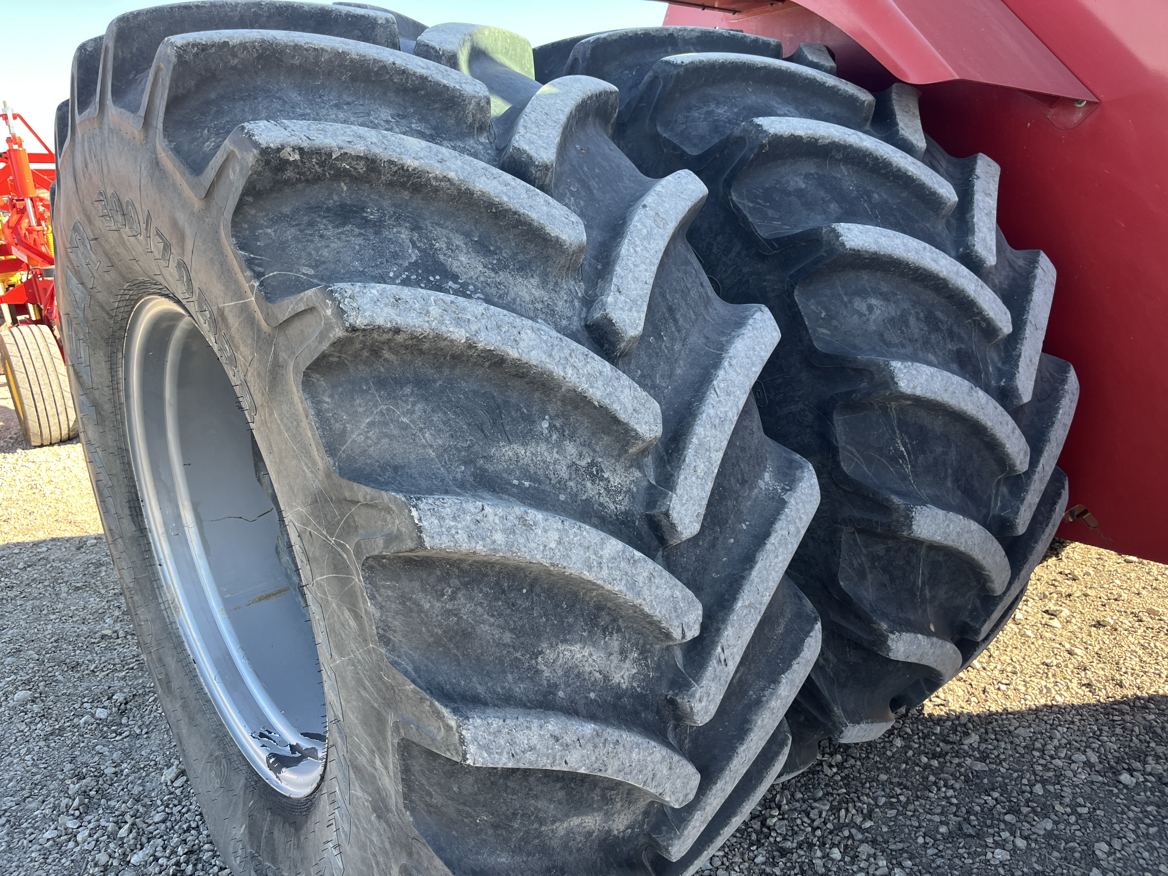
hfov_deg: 67.3
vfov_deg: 53.1
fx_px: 877
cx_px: 584
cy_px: 438
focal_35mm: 26
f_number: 1.6
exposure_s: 1/240
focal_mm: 5.1
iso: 40
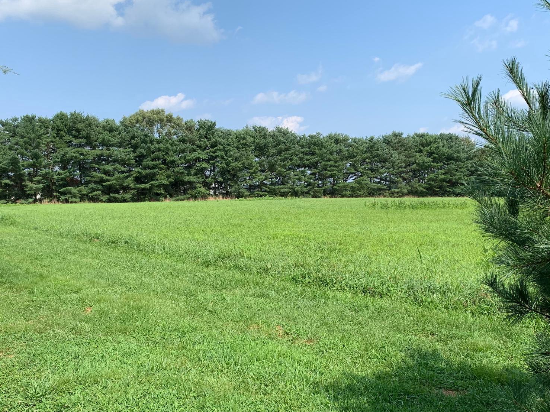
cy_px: 231
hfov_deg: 51.4
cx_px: 280
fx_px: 572
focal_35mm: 36
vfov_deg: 39.6
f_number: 1.8
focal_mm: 4.25
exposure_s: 1/1992
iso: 25
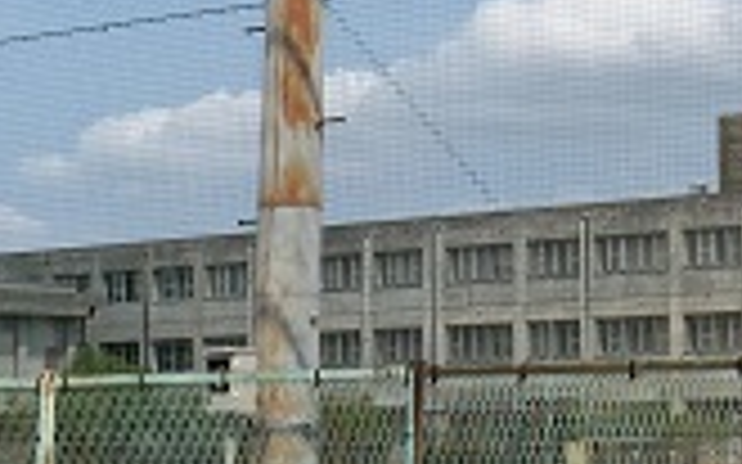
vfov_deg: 10.7
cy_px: 54
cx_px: 659
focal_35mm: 122
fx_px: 2466
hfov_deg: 16.9
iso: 32
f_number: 2.2
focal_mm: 4.15
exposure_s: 1/3597
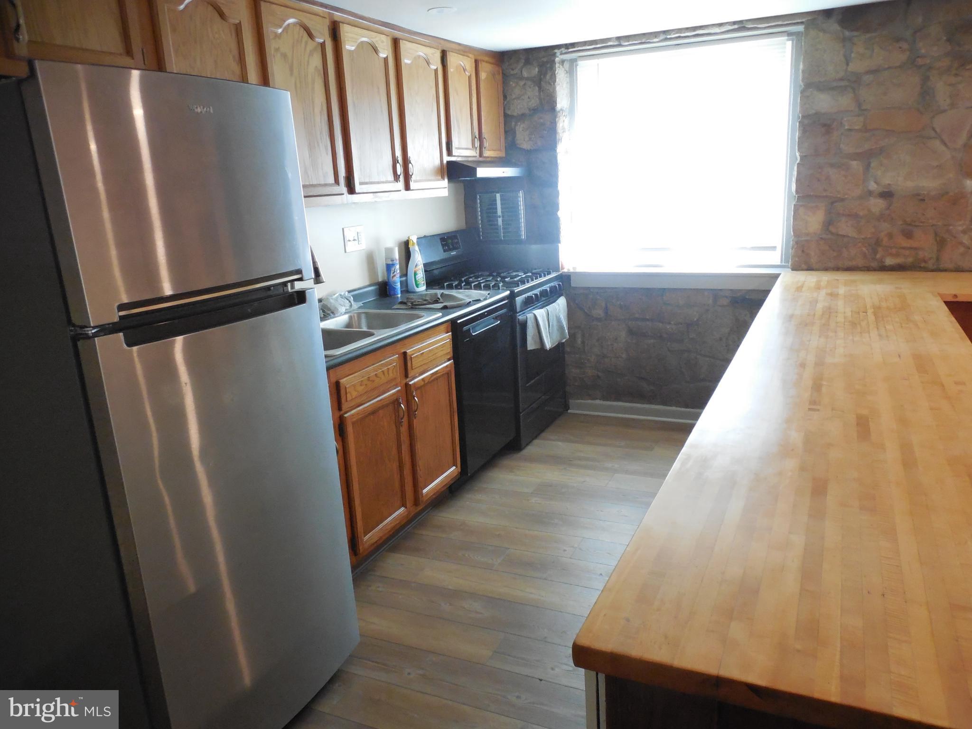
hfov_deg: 69.4
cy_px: 364
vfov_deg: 54.9
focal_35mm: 25
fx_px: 702
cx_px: 486
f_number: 3.3
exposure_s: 1/30
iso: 800
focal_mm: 4.5
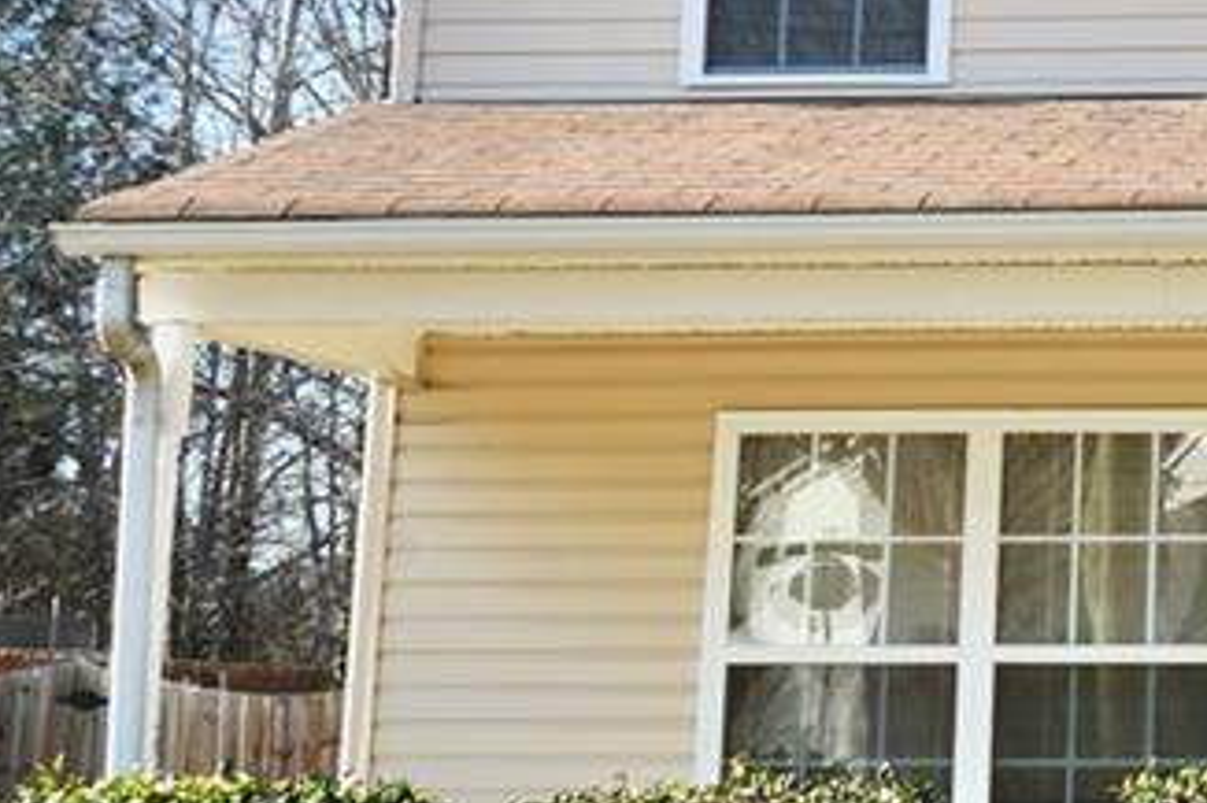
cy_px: 122
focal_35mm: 88
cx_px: 1714
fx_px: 2949
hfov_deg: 20.4
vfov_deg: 15.4
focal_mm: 28
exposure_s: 1/125
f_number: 9
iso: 100
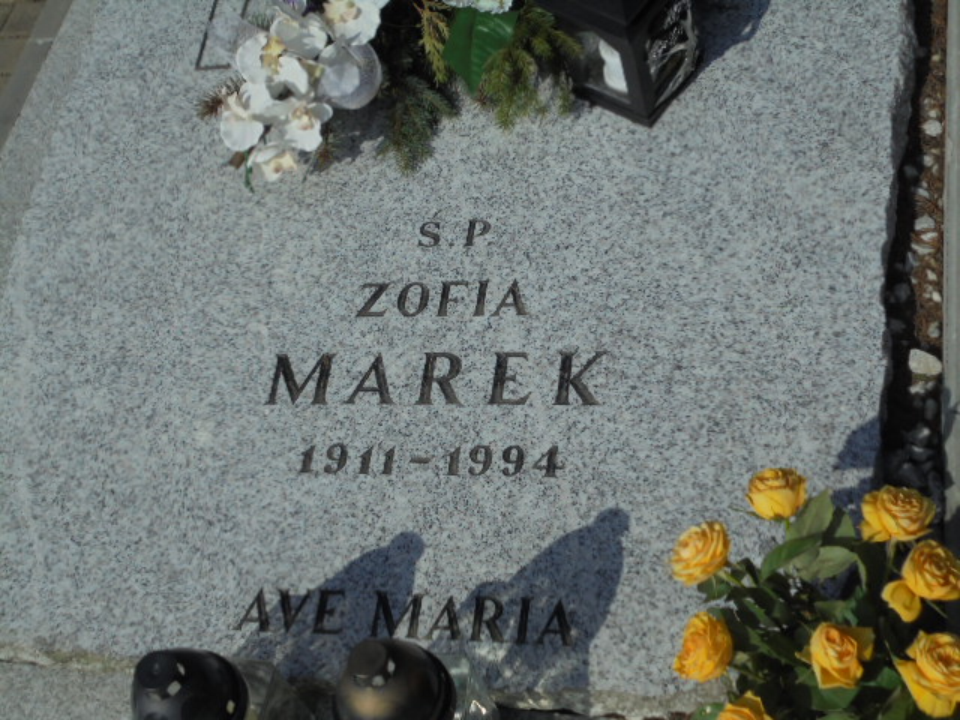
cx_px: 480
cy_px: 360
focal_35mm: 49
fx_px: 1359
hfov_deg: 38.9
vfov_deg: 29.7
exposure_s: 1/200
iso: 100
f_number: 15.3
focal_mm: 8.9
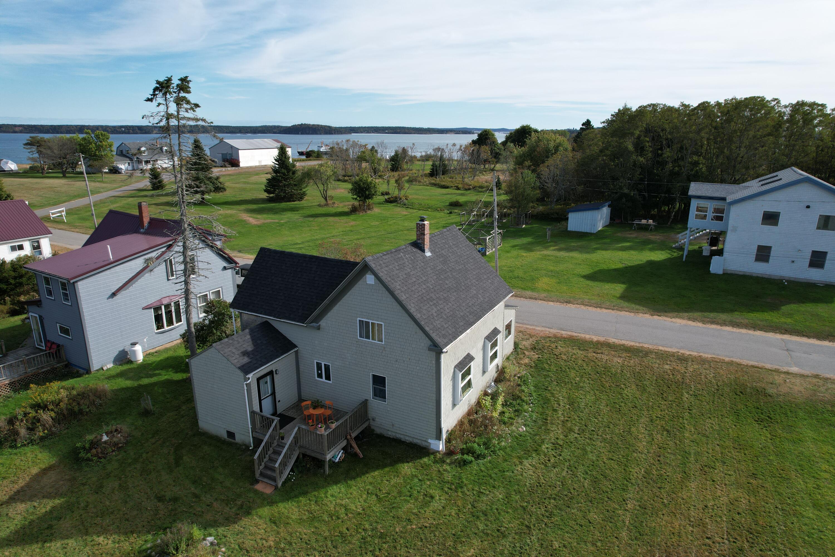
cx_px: 418
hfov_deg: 78.6
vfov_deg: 57.2
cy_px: 278
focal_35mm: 22
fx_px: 510
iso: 100
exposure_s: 1/1600
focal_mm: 8.38
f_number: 2.8
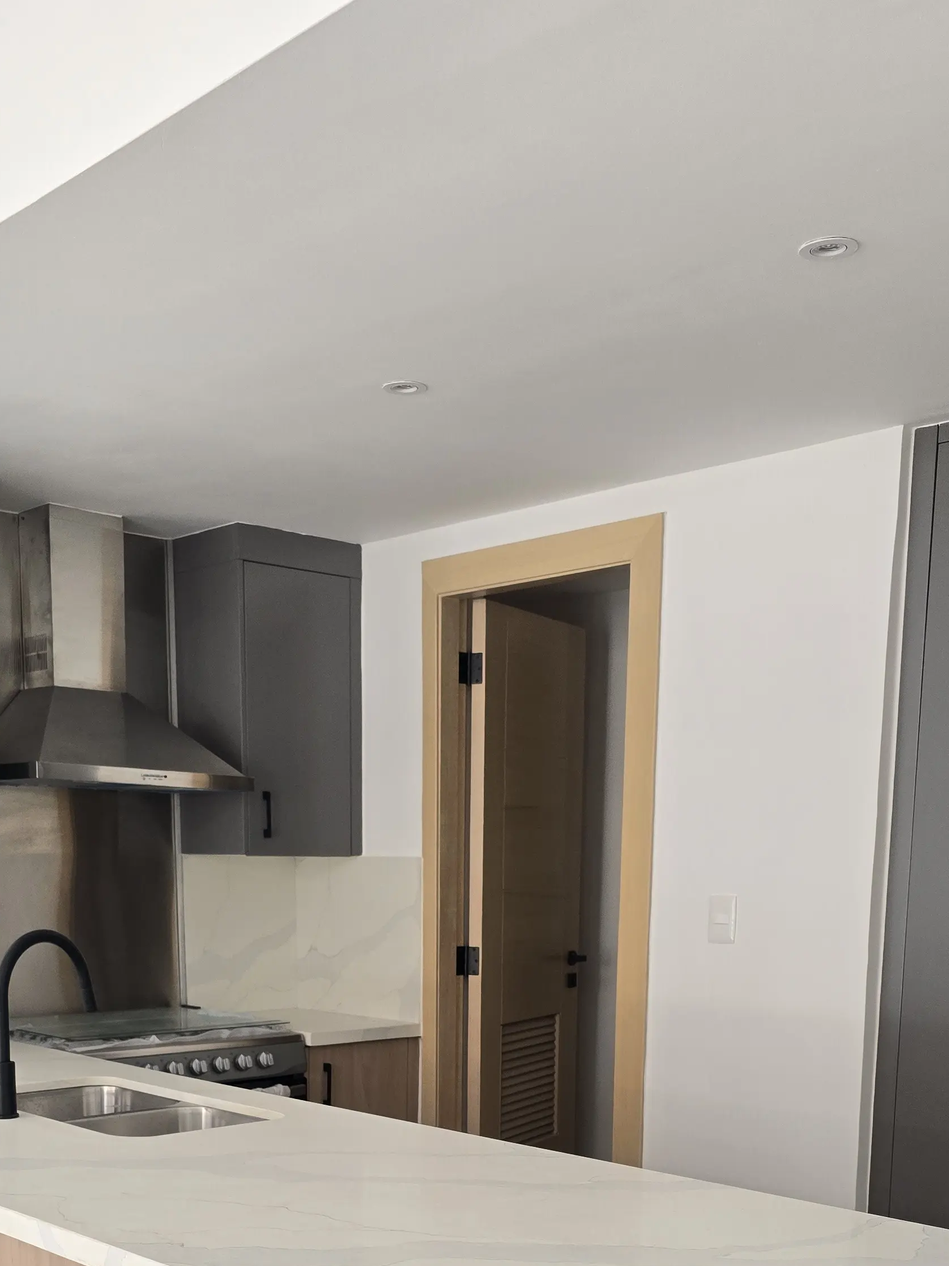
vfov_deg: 42.3
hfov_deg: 35.1
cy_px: 1119
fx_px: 1499
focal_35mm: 41
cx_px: 405
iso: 100
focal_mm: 6.3
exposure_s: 1/180
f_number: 1.7
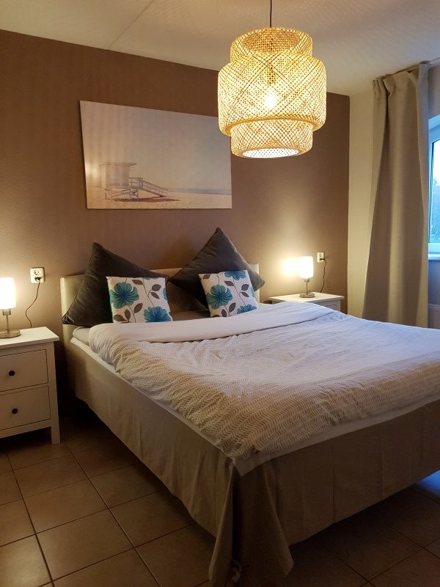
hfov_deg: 53.1
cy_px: 294
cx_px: 220
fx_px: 441
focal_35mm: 26
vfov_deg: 67.3
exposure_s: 1/50
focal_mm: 4.2
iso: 200
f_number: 1.7
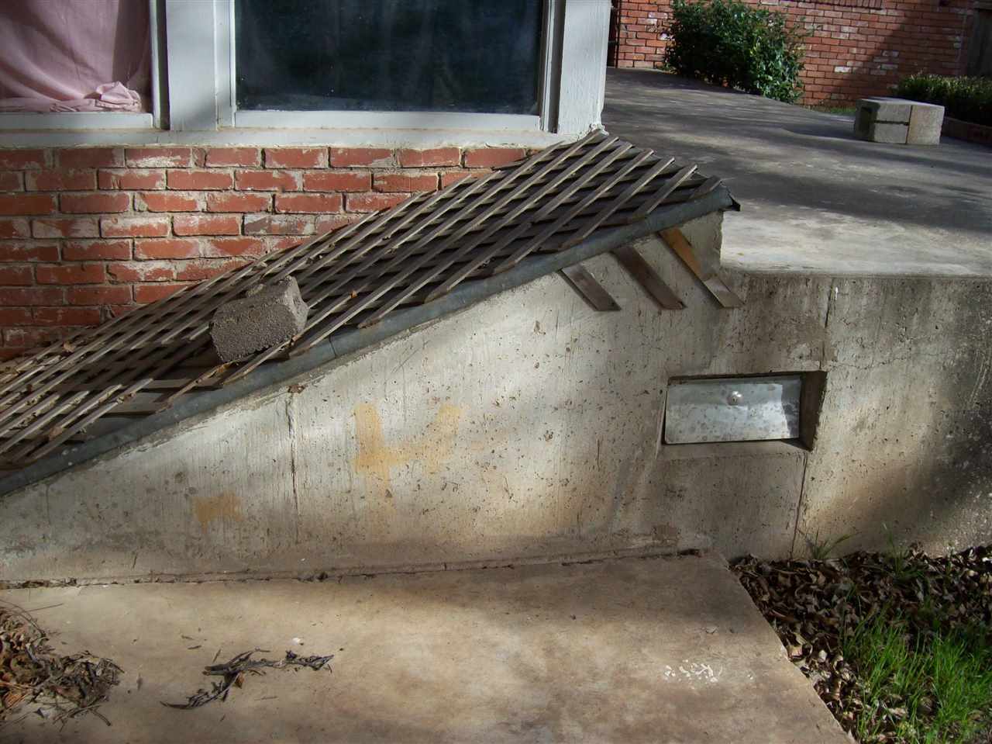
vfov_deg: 39.6
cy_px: 372
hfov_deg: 51.4
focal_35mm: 36
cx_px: 496
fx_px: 1031
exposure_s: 1/359
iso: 80
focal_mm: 6
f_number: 4.8
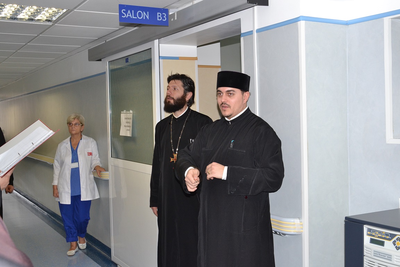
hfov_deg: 46.4
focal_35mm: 42
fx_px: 467
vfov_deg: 31.9
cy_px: 134
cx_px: 200
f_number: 8
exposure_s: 1/60
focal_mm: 28
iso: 800
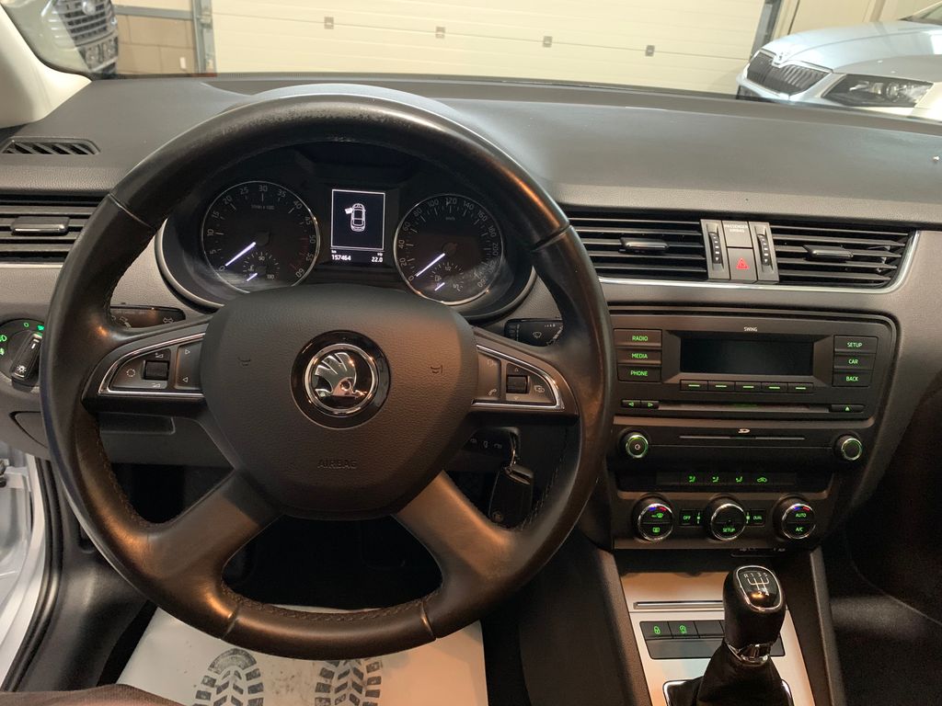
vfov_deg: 53.1
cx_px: 471
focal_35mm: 26
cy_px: 353
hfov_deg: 67.3
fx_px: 708
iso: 800
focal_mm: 4.25
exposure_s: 1/29
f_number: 1.8
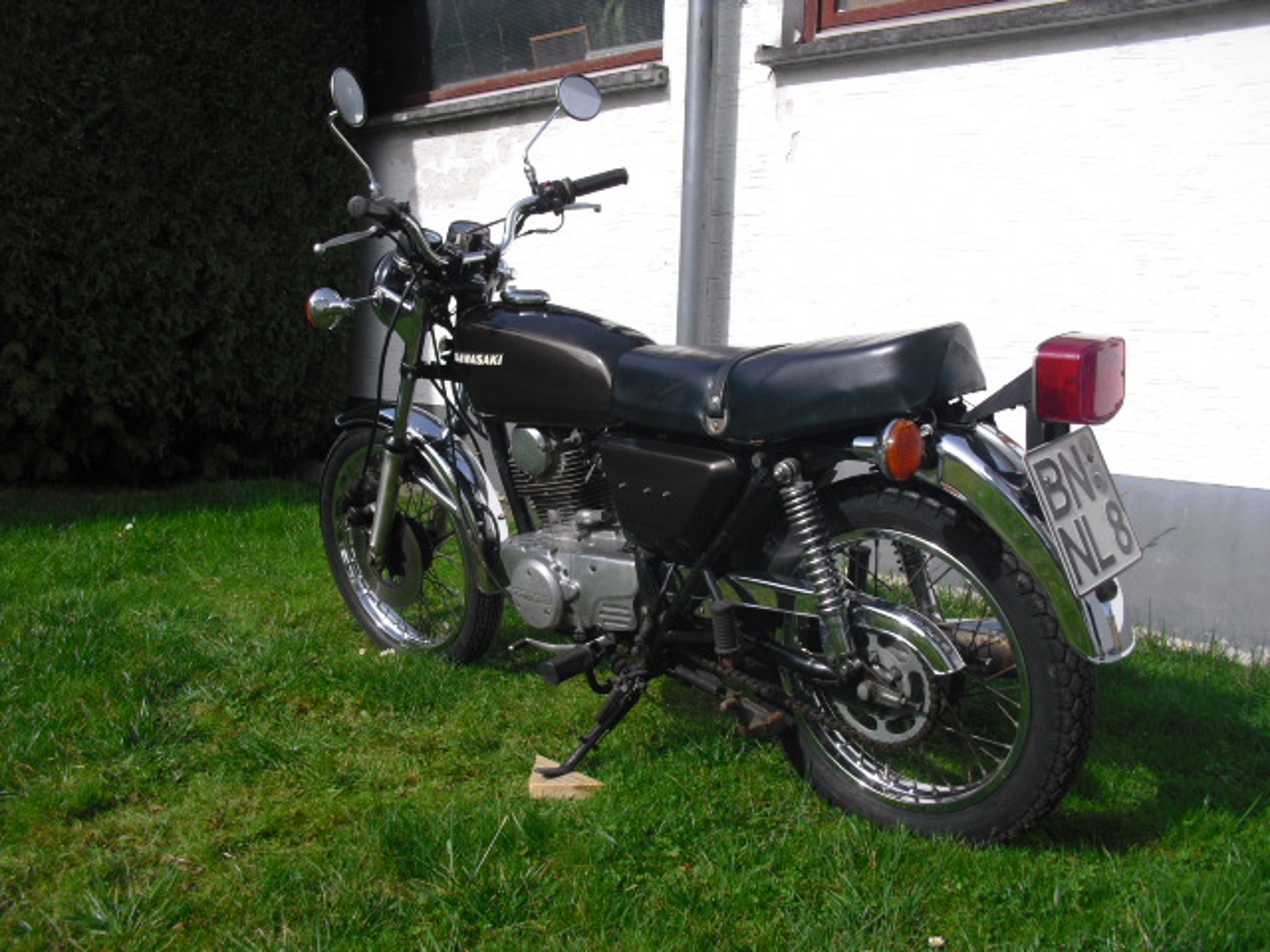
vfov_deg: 39.7
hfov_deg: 51.4
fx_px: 1321
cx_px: 635
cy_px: 476
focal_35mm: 36
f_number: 7.8
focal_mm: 6.3
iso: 64
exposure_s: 1/125
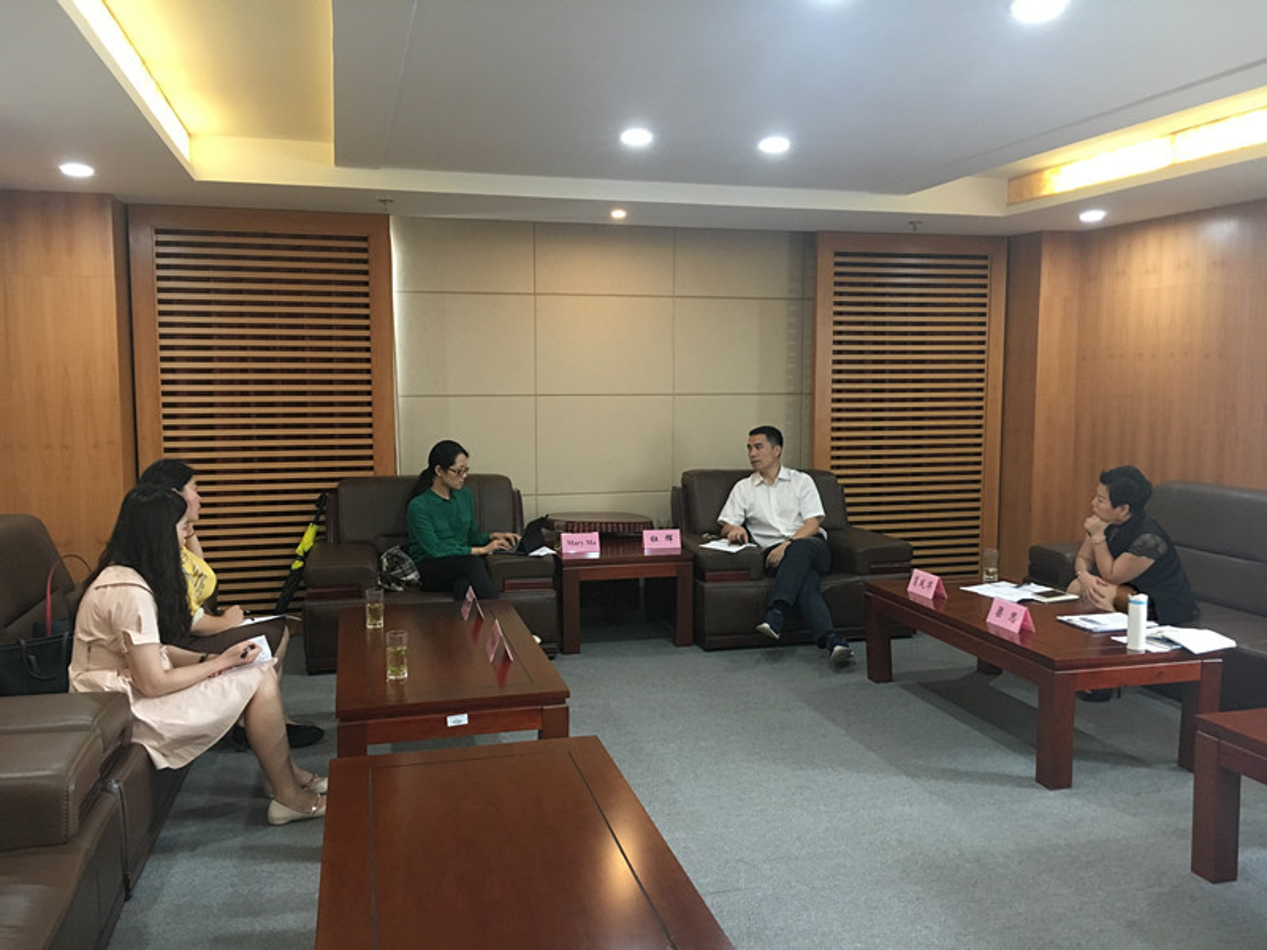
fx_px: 1061
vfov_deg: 48.2
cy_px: 475
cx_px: 634
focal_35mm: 29
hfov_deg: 61.7
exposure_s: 1/33
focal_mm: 4.15
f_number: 2.2
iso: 200
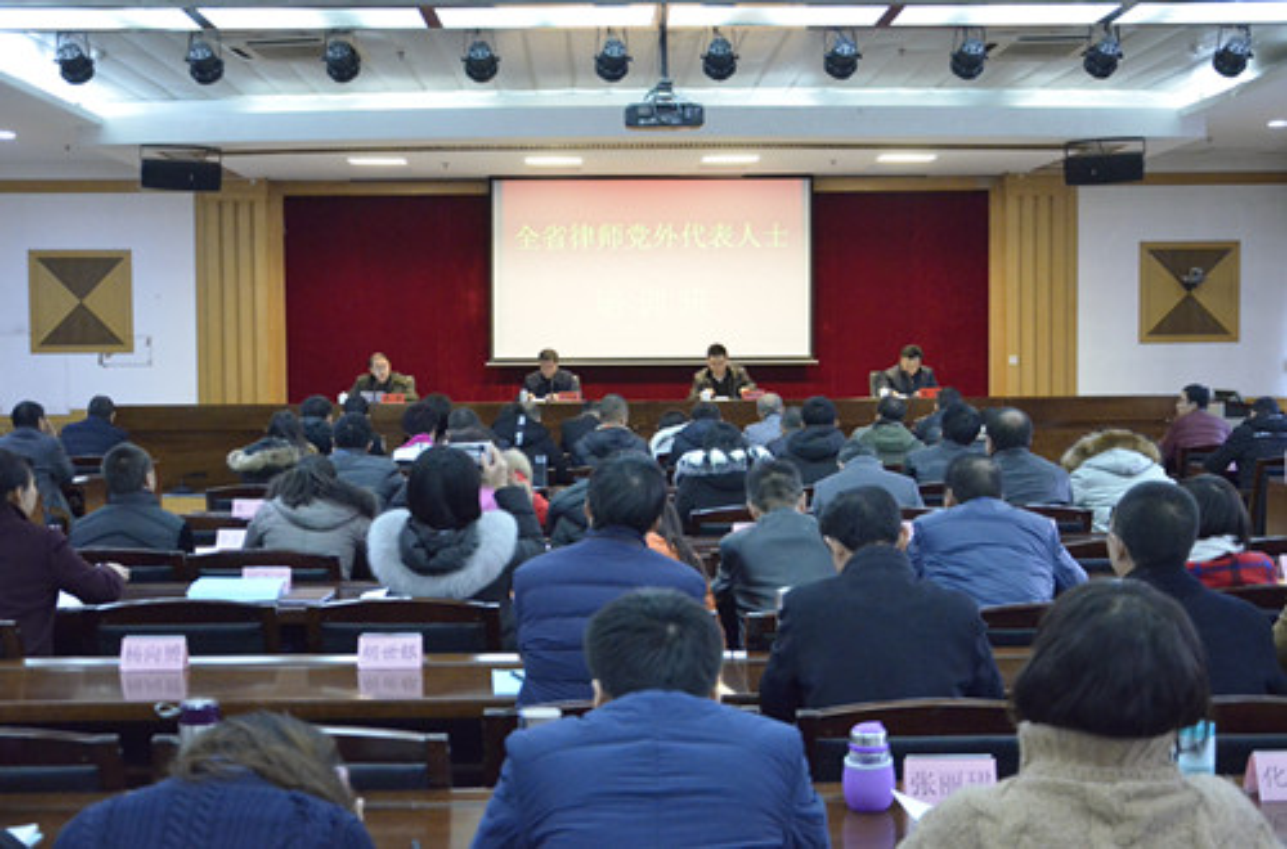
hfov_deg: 43.7
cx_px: 644
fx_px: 1604
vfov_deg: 29.7
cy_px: 424
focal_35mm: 45
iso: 5600
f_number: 4.2
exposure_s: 1/160
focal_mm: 30
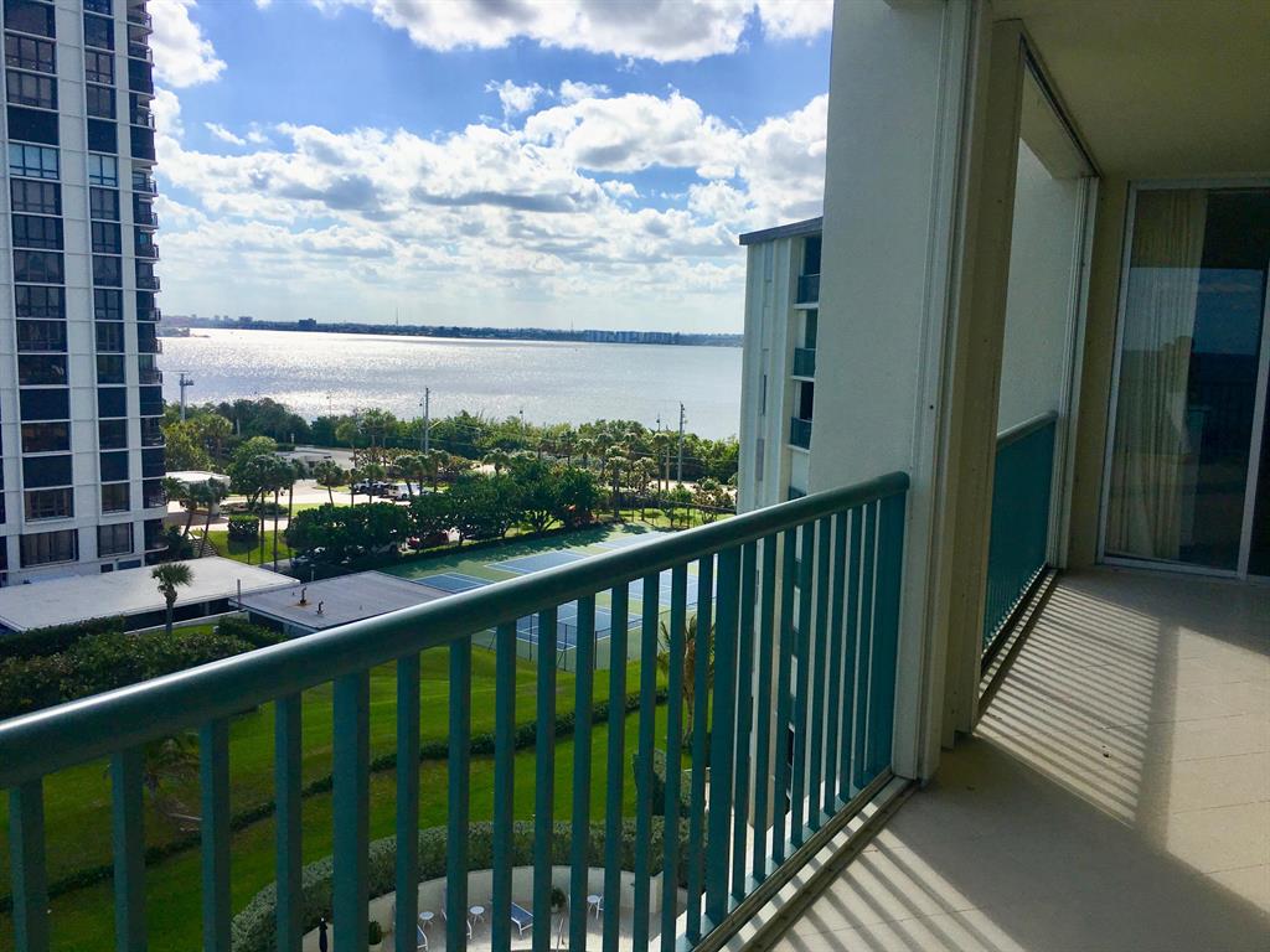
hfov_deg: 61.7
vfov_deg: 48.2
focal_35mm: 29
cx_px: 635
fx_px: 1064
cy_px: 476
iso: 25
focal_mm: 4.15
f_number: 2.2
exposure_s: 1/3663
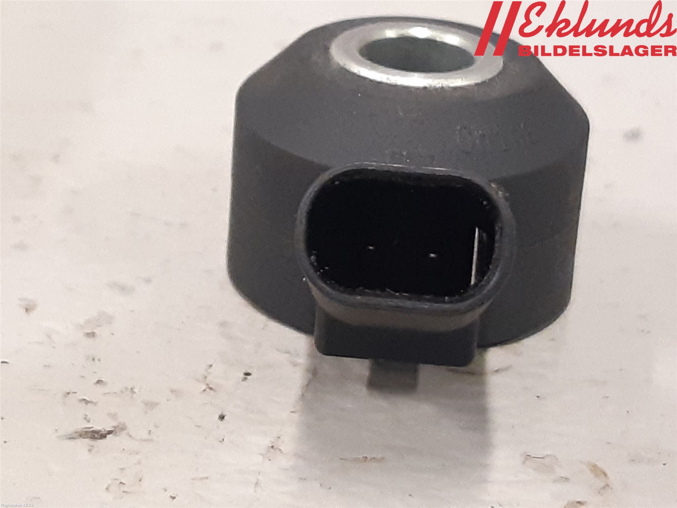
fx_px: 508
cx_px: 338
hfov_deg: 67.3
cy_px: 254
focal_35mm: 26
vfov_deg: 53.1
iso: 320
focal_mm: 3.93
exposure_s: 1/50
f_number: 1.7
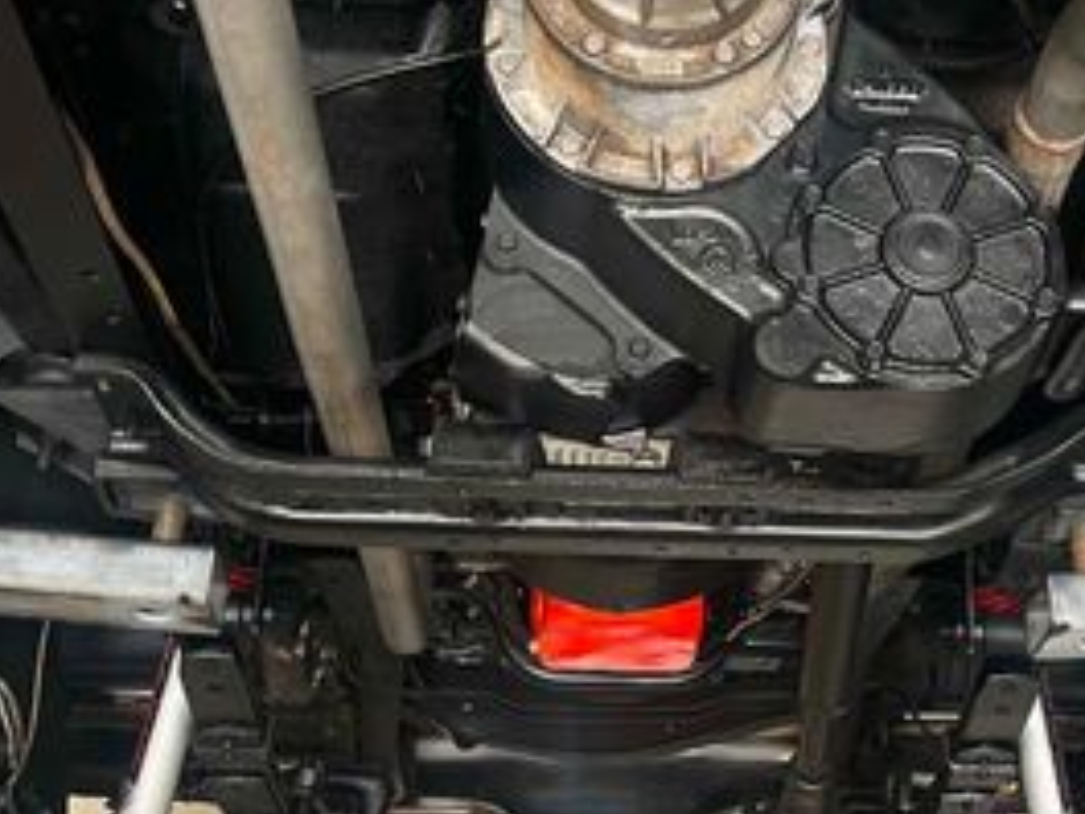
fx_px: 1975
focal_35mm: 63
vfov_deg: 23.2
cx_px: 756
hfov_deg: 30.4
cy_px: 325
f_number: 1.6
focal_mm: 4.2
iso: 80
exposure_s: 1/60
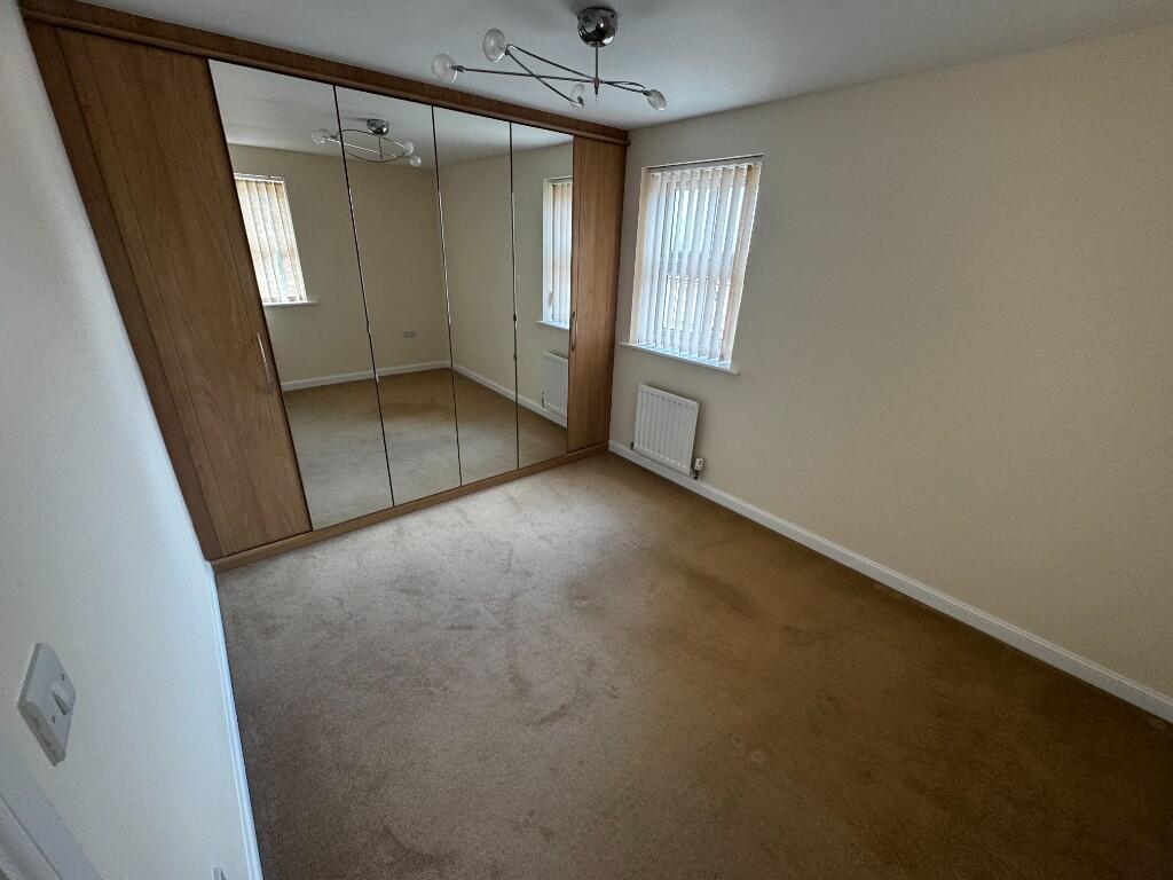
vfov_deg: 85.7
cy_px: 440
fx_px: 474
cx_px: 586
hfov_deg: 102.1
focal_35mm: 14
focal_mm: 2.22
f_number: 2.2
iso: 125
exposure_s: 1/99
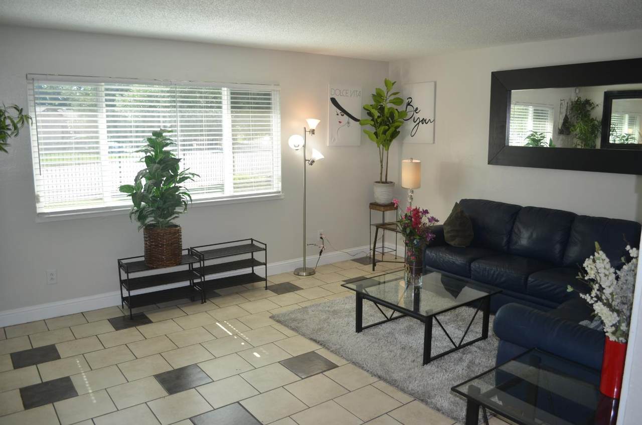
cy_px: 212
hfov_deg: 67.5
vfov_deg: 47.7
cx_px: 321
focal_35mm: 27
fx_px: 480
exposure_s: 1/160
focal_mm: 18
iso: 200
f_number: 3.5
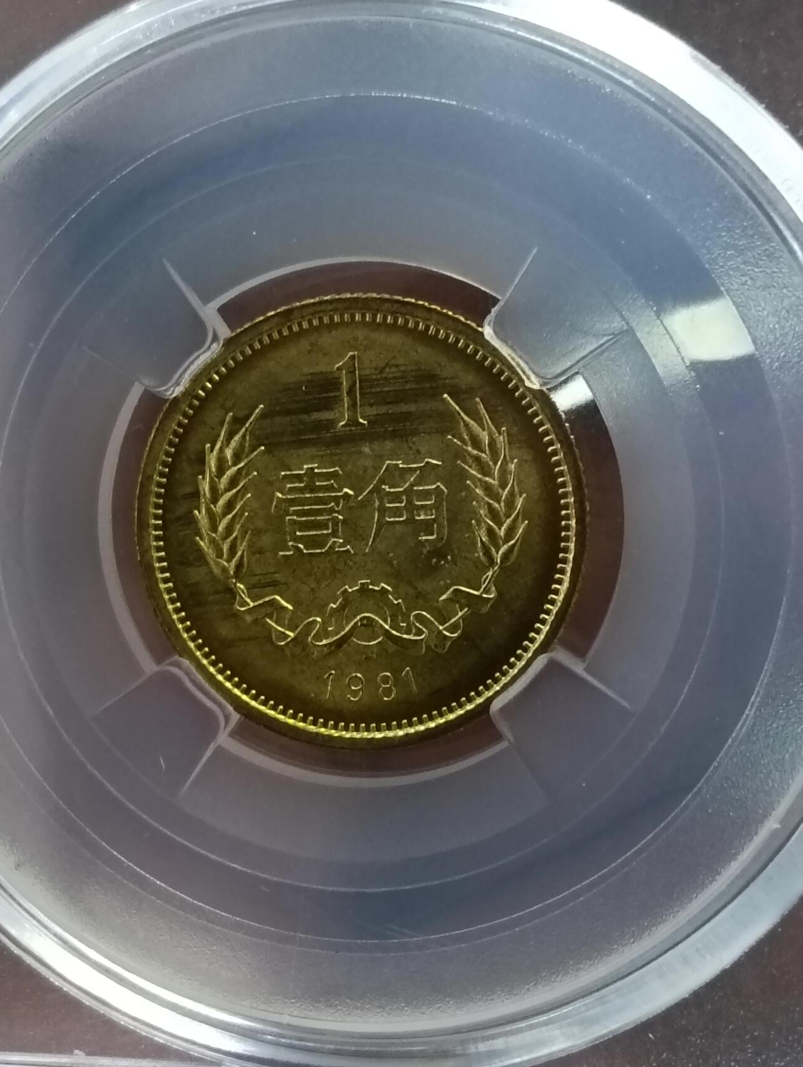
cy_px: 503
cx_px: 389
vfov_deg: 27.0
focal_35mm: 72
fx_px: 2221
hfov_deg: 20.5
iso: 500
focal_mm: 3.98
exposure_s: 1/33.3
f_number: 1.8
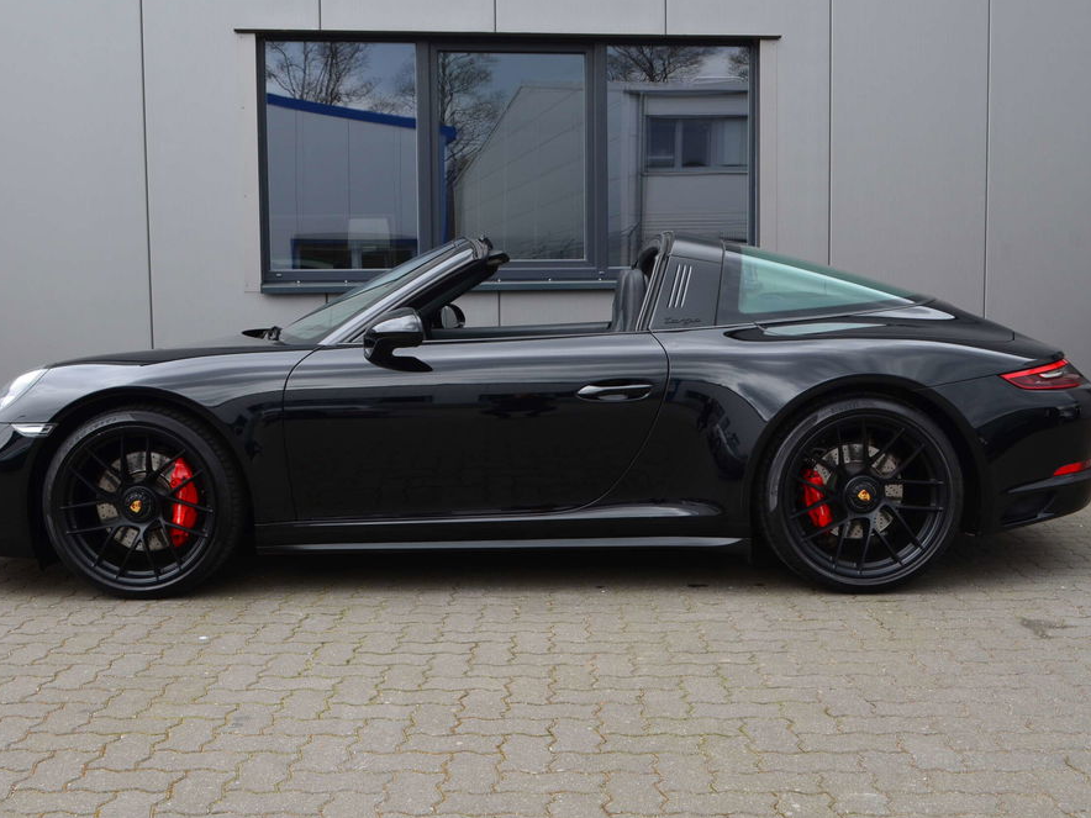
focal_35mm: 40
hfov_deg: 46.8
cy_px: 402
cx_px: 521
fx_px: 1261
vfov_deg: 36.0
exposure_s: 1/50
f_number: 10
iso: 400
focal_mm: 24
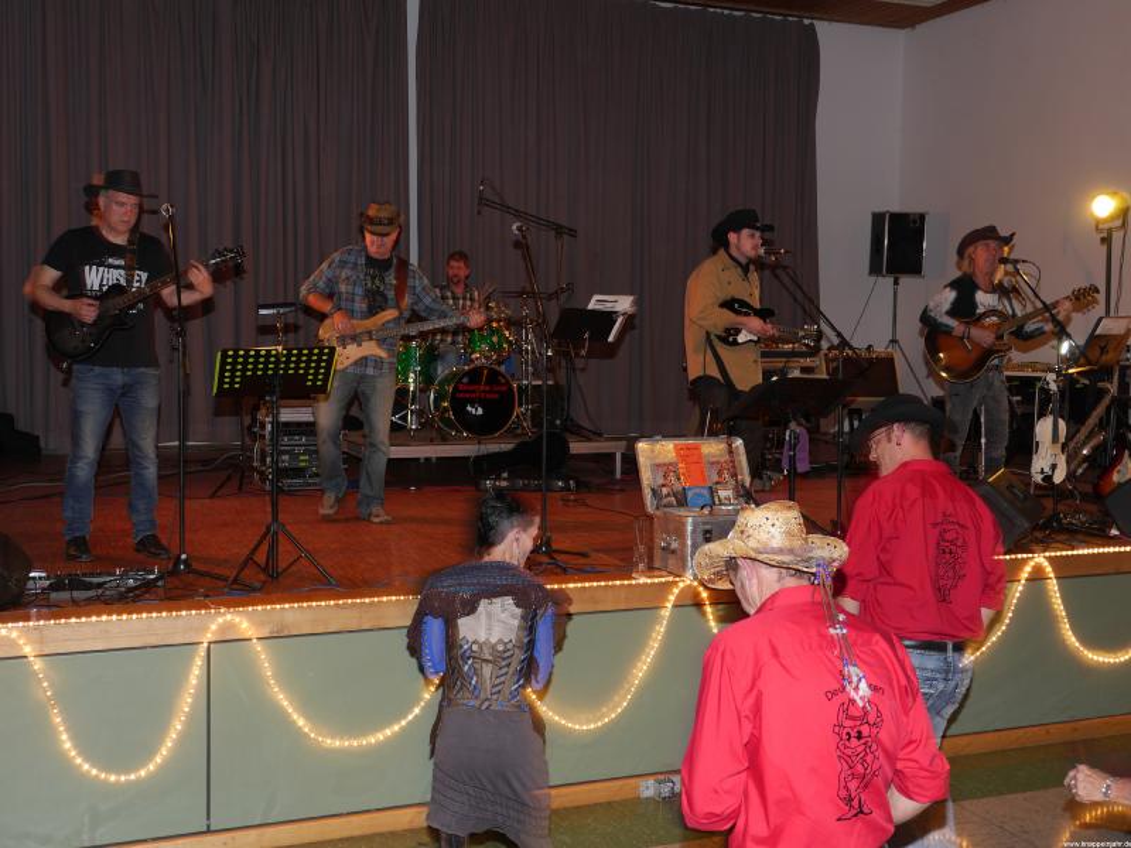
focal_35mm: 36
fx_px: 1176
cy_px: 424
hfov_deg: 51.4
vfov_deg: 39.7
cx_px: 566
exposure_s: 1/8
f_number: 4.3
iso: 200
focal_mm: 18
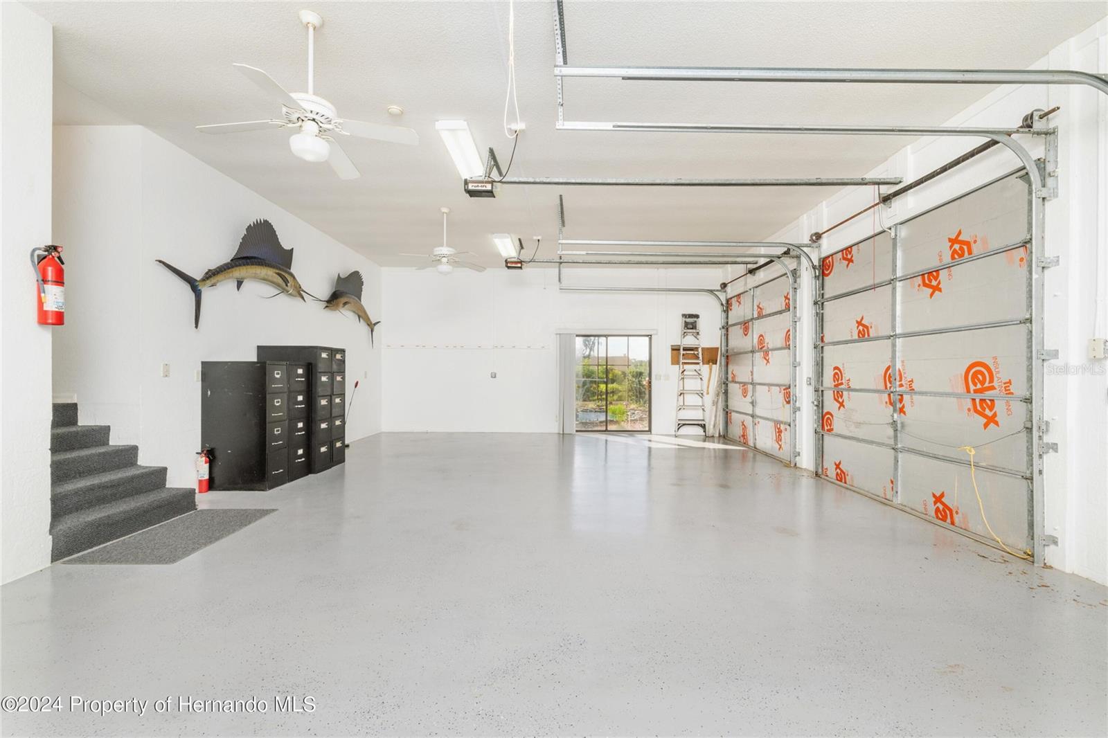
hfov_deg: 100.4
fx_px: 462
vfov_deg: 77.3
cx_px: 554
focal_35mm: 15
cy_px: 369
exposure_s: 1/100
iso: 320
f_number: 9
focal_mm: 15
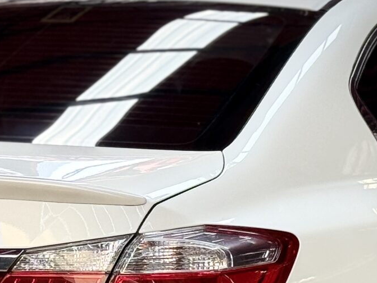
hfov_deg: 10.8
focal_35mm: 183
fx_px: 1994
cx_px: 93
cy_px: 257
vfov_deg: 8.1
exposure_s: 1/549
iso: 64
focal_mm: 6.76
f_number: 1.78
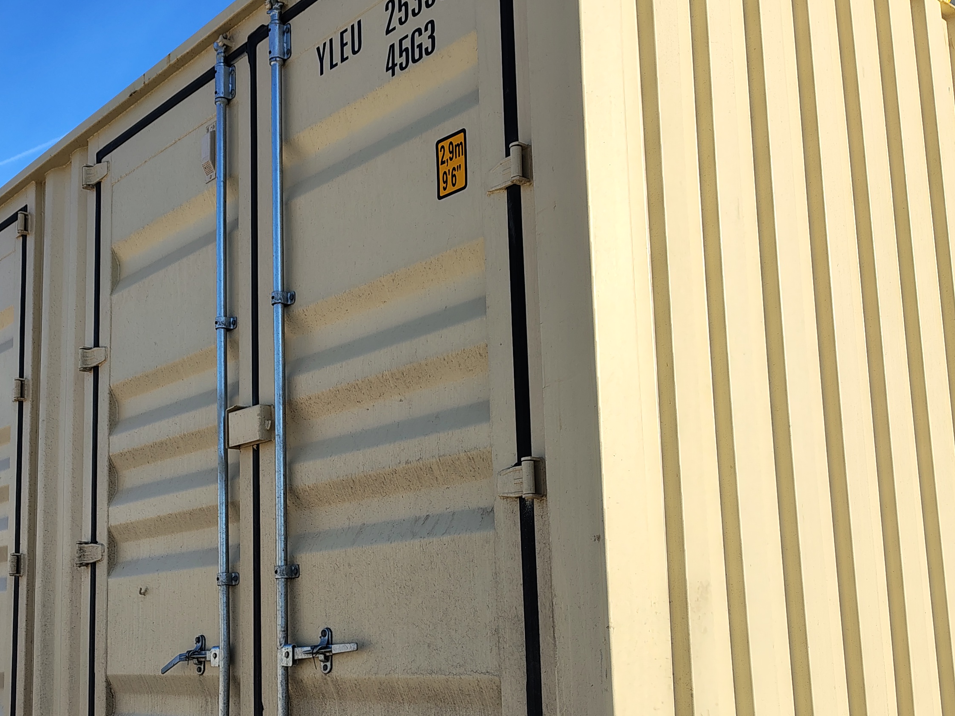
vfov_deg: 32.6
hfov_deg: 42.6
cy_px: 470
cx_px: 355
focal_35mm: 44
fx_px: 1214
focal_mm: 5.56
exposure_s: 1/1486
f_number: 1.8
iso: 100
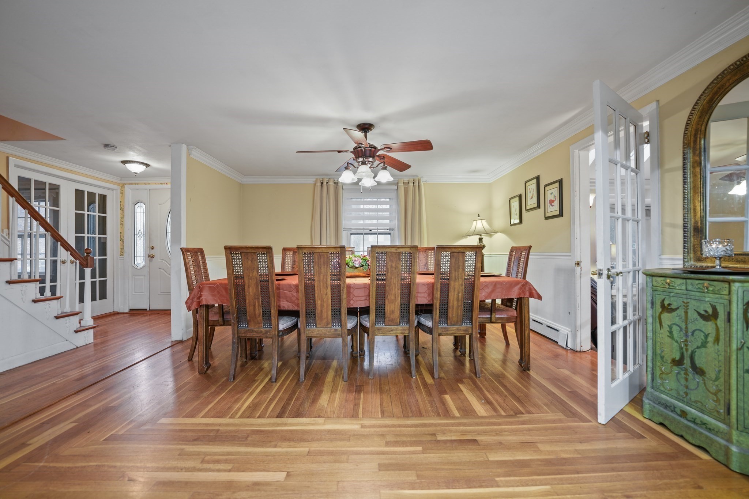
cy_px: 250
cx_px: 374
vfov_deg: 81.2
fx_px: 291
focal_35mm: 14
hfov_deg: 104.3
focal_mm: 14
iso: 200
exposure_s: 1/4
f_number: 2.8
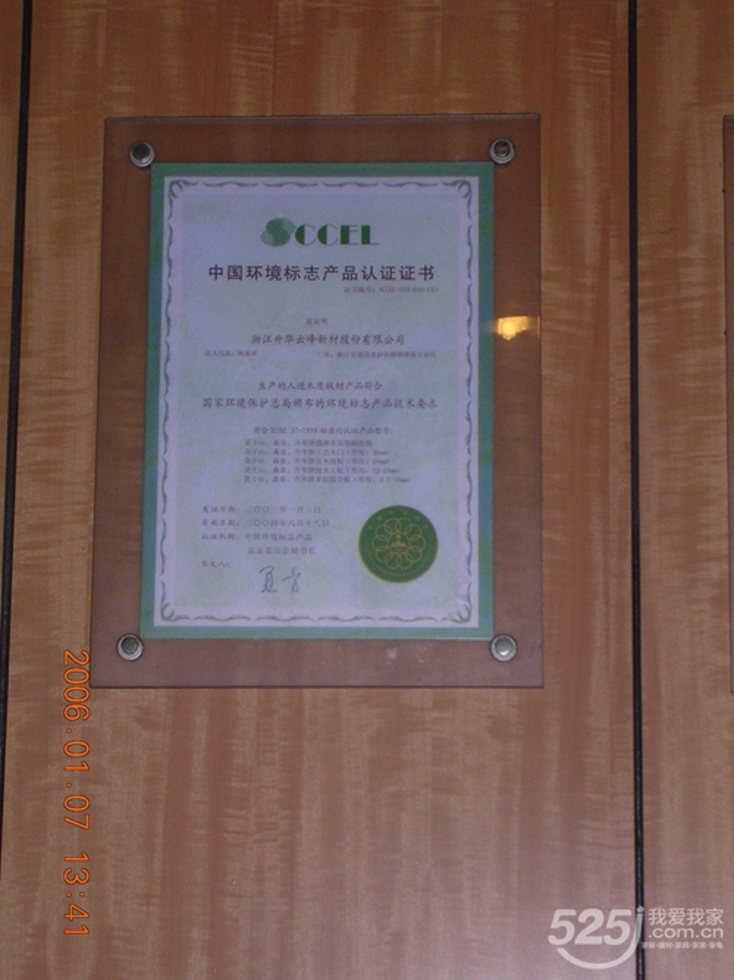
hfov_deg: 13.5
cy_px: 490
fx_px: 3111
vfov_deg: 17.9
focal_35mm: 110
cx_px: 367
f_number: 4.8
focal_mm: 16.7
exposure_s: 1/60.1
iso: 205
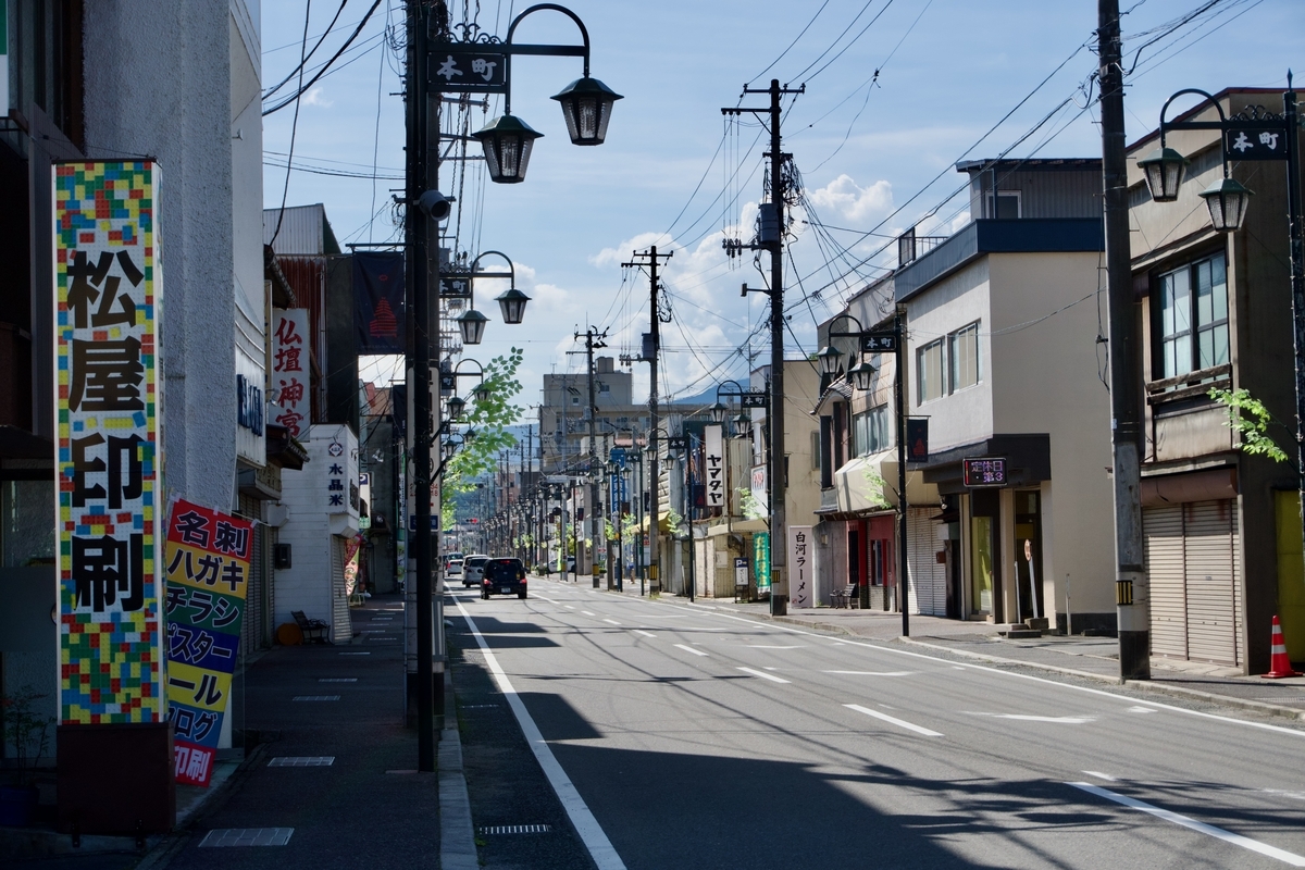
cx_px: 652
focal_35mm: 75
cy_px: 435
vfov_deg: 18.2
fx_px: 2719
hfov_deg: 27.0
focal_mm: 50
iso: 200
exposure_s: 1/1250
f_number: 7.1
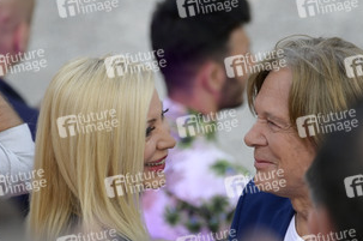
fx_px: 7198
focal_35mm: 715
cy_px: 153
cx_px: 223
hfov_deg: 2.9
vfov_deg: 1.9
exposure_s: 1/640
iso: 1250
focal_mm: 480
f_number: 7.1
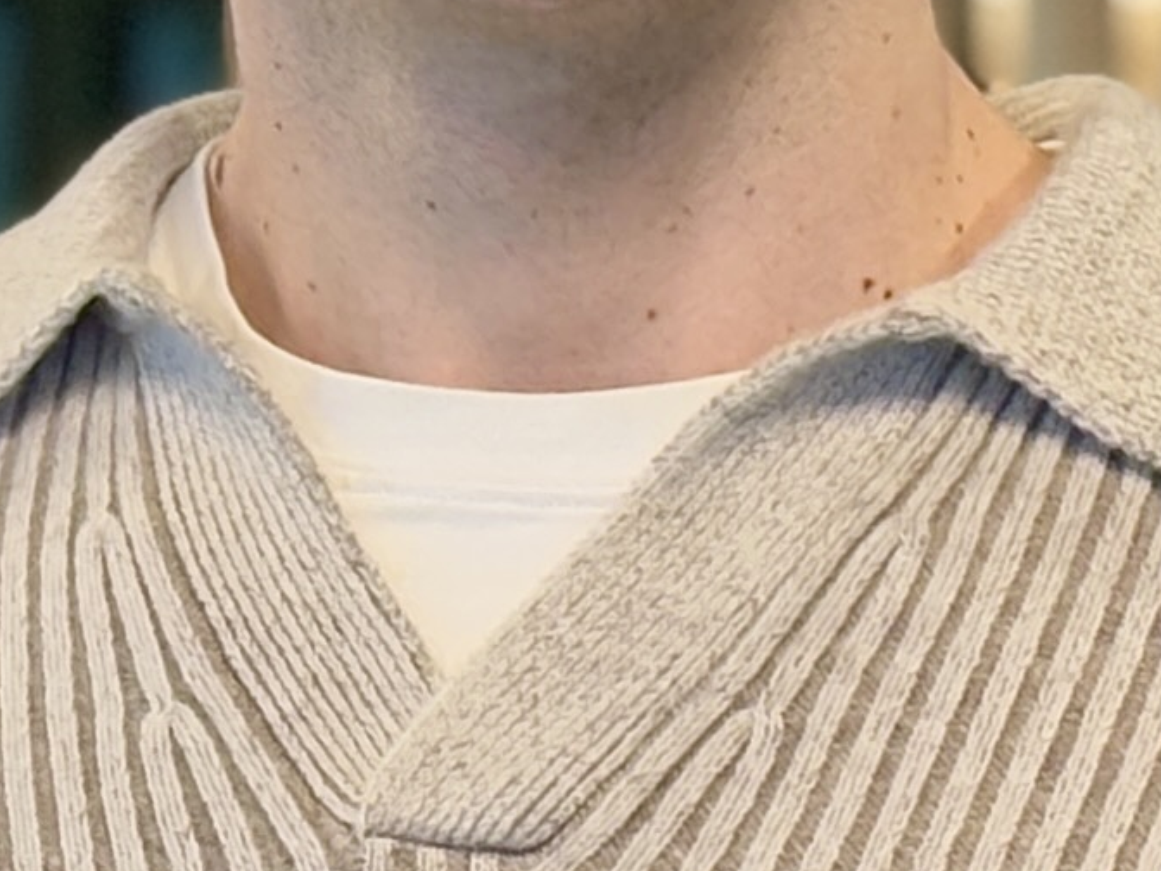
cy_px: 797
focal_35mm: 312
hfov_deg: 6.3
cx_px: 710
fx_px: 10464
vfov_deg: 4.8
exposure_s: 1/33
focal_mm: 5.96
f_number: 1.6
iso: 250
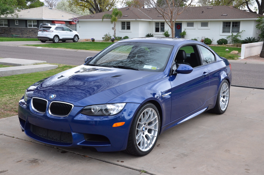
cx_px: 132
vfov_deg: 29.7
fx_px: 329
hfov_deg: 43.7
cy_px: 88
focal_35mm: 45
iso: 800
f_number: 10
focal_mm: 30
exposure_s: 1/400
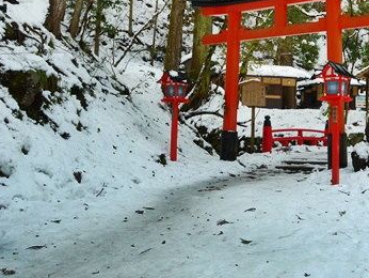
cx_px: 261
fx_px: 555
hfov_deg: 36.2
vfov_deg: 27.8
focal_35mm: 52
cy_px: 85
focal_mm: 18
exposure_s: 1/100
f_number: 5.6
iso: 200
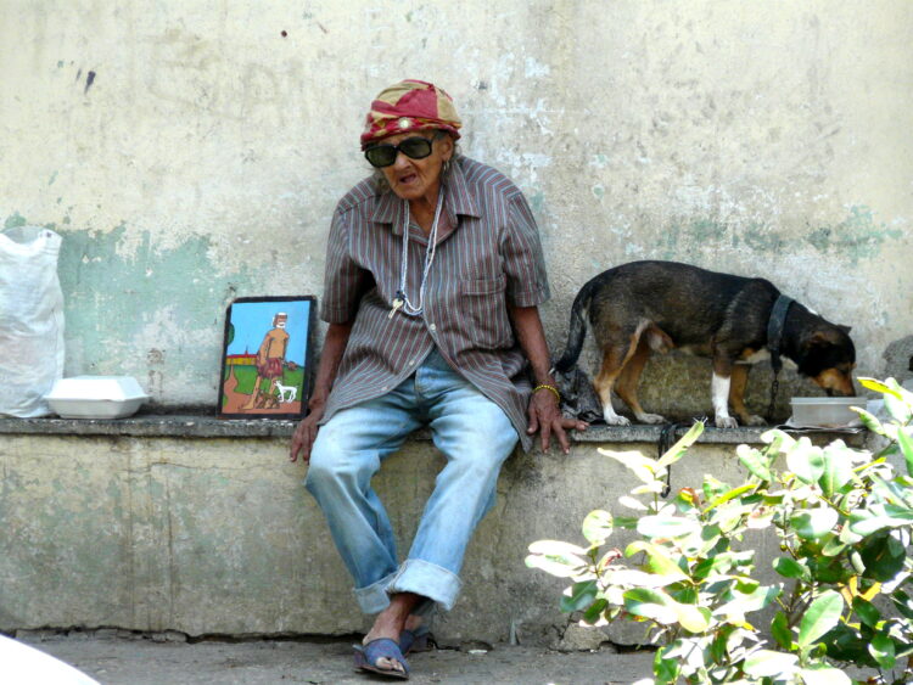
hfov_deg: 6.7
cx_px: 456
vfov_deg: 5.1
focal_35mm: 294
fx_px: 7757
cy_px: 342
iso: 200
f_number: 4
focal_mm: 48.2
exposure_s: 1/250
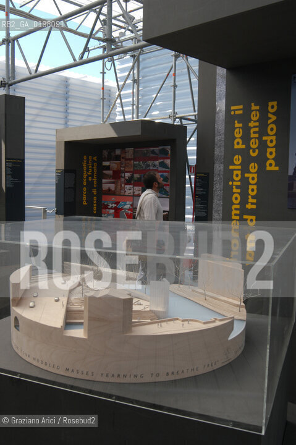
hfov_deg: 38.3
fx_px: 426
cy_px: 222
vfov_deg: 55.1
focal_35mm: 34
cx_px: 148
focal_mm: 23
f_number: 8
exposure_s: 1/250
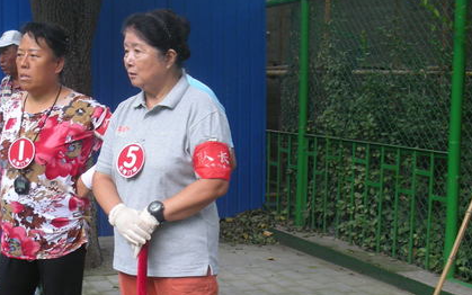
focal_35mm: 62
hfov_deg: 32.5
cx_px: 134
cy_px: 200
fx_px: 798
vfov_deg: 20.9
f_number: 2.8
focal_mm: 5.8
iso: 50
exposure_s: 1/42
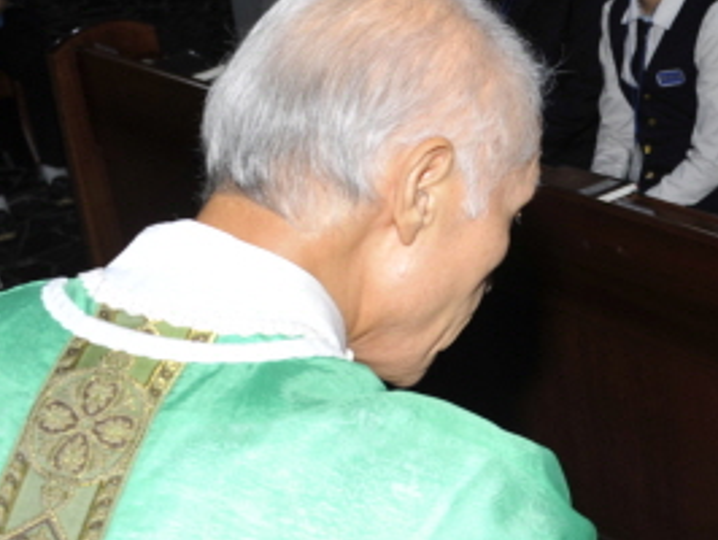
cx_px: 856
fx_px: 2097
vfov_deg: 14.6
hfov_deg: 18.4
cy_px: 443
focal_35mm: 101
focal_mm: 40
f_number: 8
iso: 200
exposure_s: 1/60
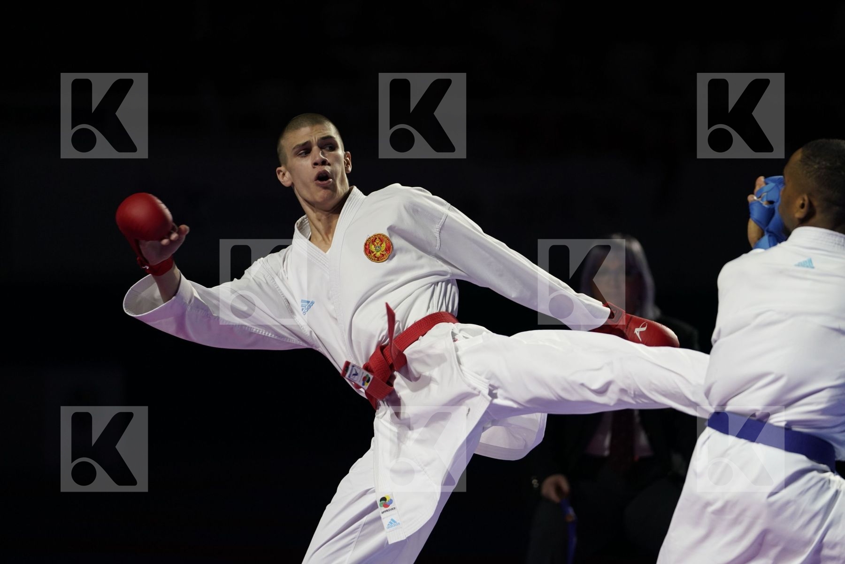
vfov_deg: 7.5
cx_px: 422
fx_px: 4319
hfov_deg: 11.2
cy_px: 282
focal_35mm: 184
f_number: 2.8
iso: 1600
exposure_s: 1/1000
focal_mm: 184
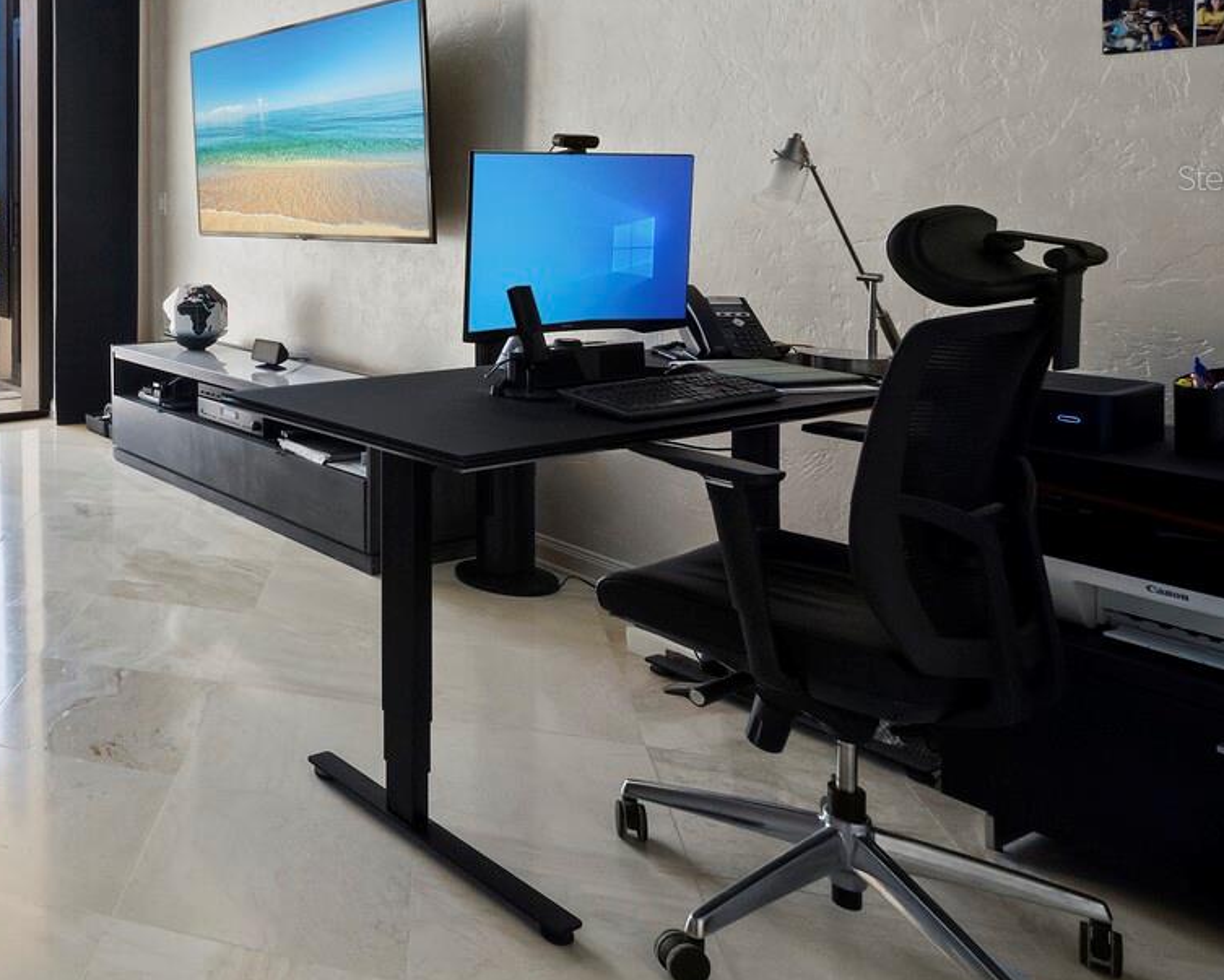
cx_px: 33
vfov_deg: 47.0
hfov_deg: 50.4
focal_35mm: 29
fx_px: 1051
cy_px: 177
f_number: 11
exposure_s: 1/10
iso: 400
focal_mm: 7
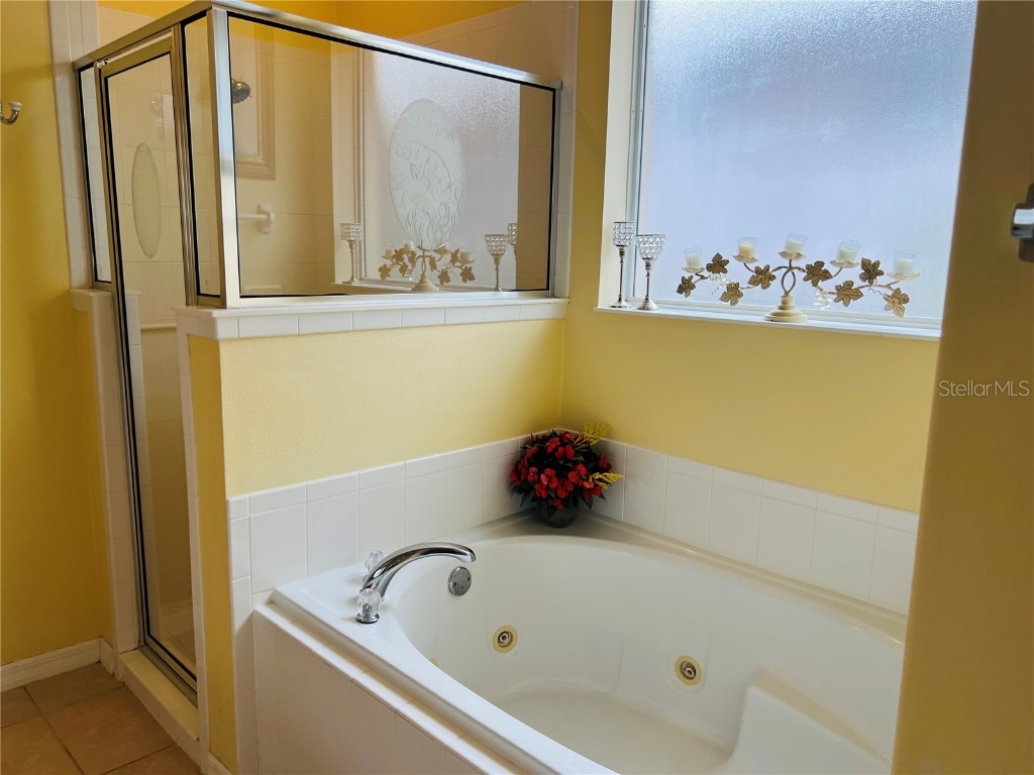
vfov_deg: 53.1
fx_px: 777
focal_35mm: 26
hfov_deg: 67.3
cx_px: 517
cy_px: 388
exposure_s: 1/148
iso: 32
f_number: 1.5
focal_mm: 5.7
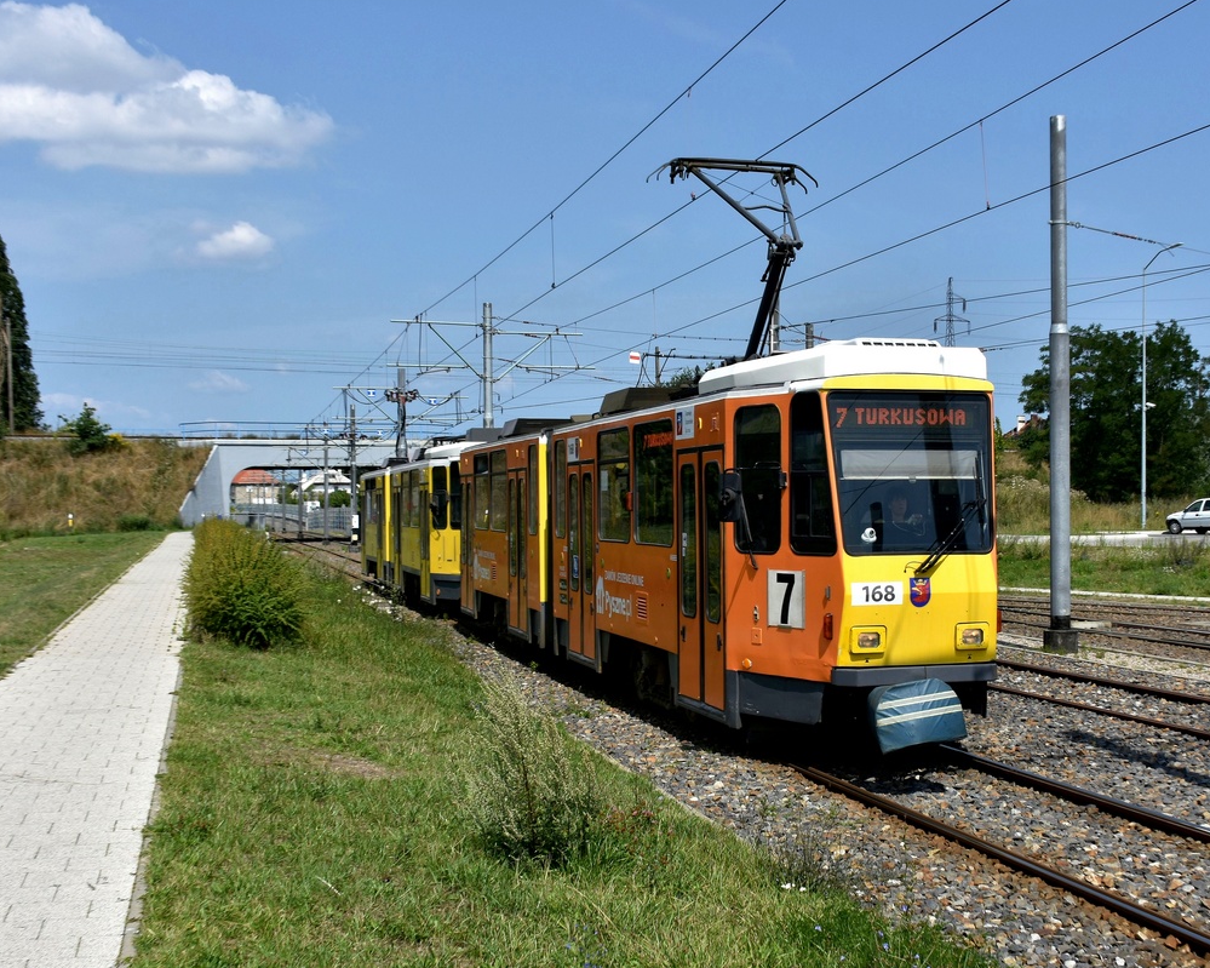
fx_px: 1576
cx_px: 682
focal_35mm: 44
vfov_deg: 34.1
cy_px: 483
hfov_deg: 41.9
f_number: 10
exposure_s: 1/400
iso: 100
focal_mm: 26
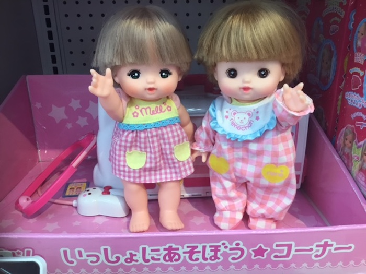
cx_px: 183
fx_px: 328
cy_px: 137
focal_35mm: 31
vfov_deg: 45.4
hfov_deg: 58.4
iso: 80
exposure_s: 1/30
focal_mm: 3.3
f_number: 2.4
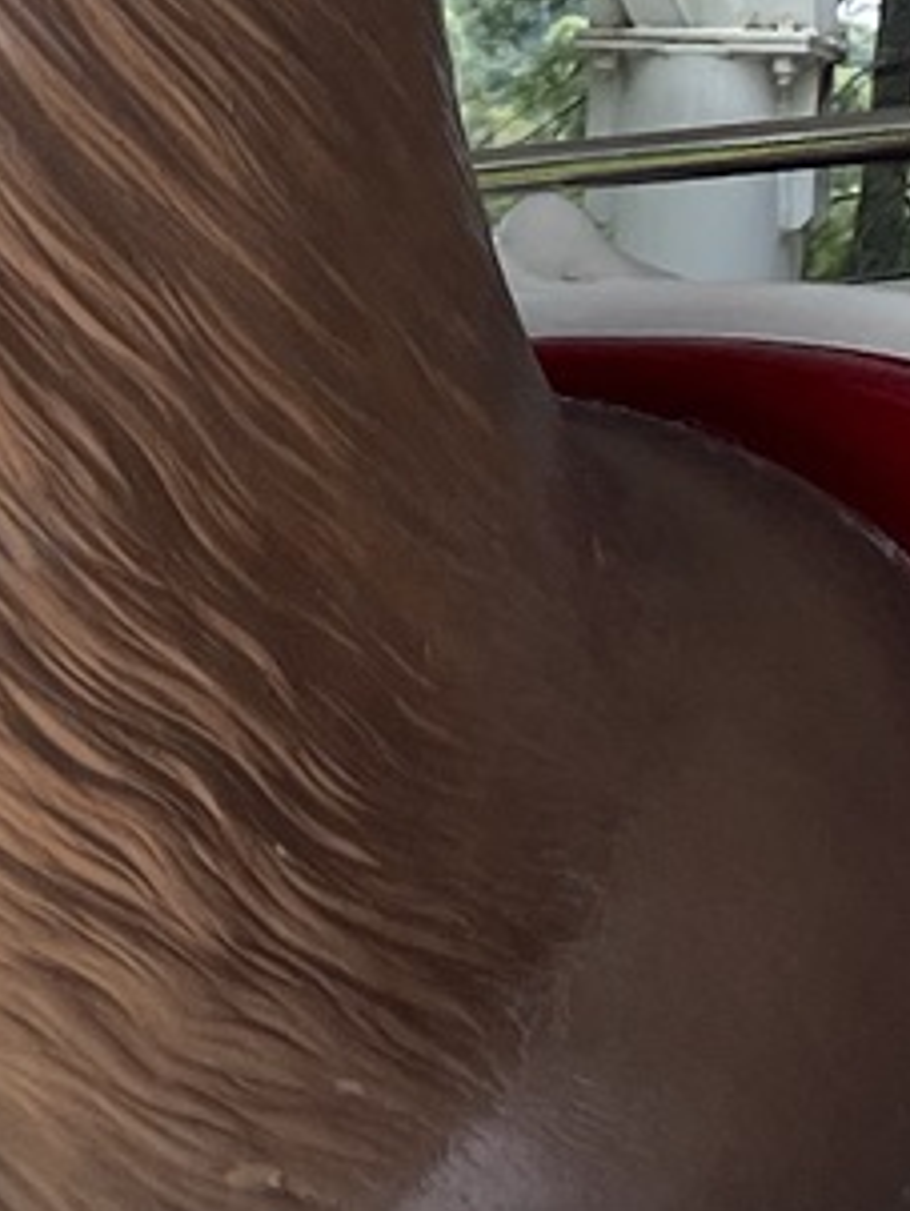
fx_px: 6020
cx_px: 212
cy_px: -501
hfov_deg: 8.6
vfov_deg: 11.1
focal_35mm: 172
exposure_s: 1/861
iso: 32
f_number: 1.6
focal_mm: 4.2
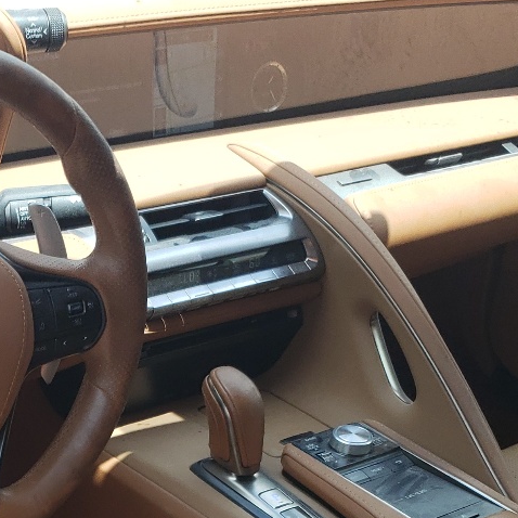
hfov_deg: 21.9
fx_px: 1304
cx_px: 41
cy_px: 623
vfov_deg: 20.9
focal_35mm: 77
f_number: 1.5
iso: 50
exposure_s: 1/714
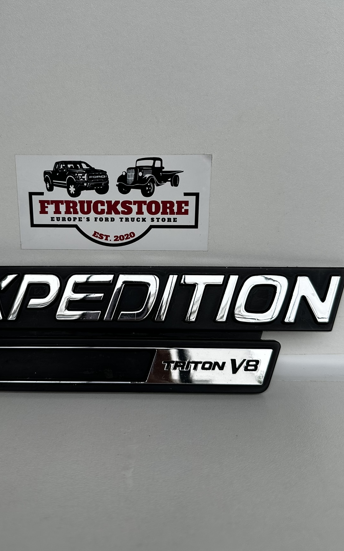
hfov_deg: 41.4
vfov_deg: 62.8
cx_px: 124
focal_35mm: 30
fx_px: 450
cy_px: 249
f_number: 1.78
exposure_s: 1/1541
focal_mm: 6.86
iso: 80
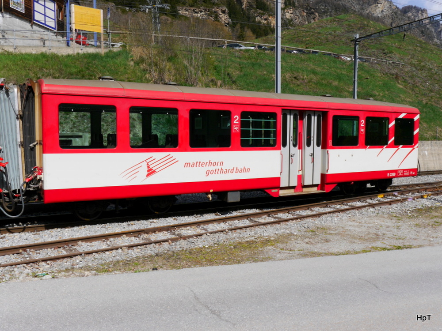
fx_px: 409
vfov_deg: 44.2
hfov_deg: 56.8
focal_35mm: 32
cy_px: 166
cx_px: 221
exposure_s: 1/500
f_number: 9
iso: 160
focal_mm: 16
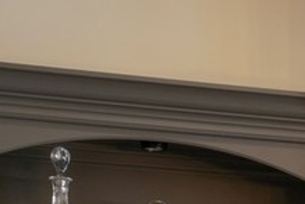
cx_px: 1054
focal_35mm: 215
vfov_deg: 6.1
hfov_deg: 7.7
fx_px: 1821
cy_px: 504
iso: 125
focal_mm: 29
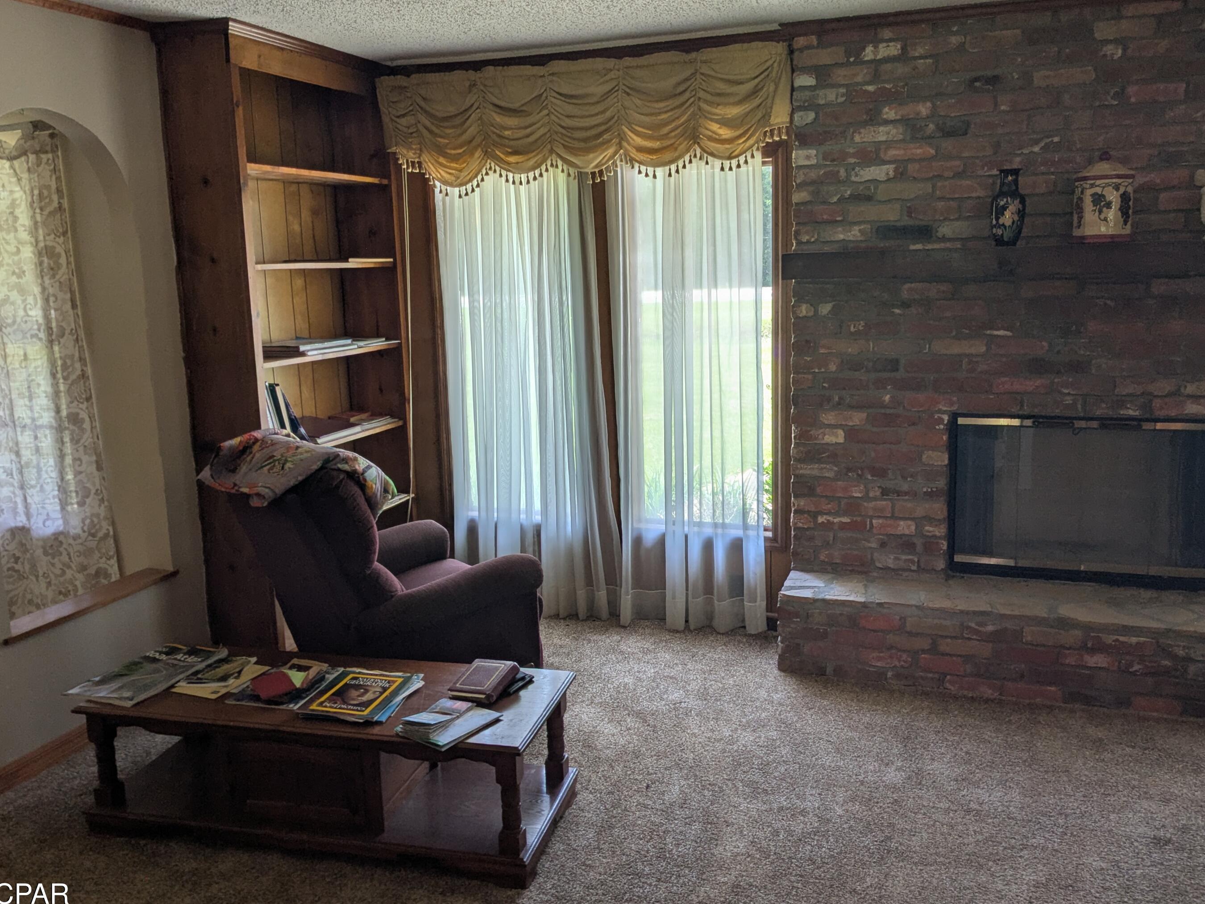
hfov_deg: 59.9
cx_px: 569
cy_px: 438
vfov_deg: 46.8
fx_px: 1044
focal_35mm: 30
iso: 49
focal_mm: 4.38
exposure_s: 1/200
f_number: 1.73
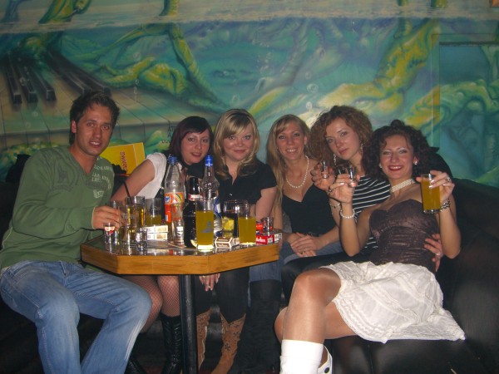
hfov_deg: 49.0
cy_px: 187
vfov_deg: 37.7
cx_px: 250
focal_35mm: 38
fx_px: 548
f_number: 2.8
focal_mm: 7.9
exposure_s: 1/60
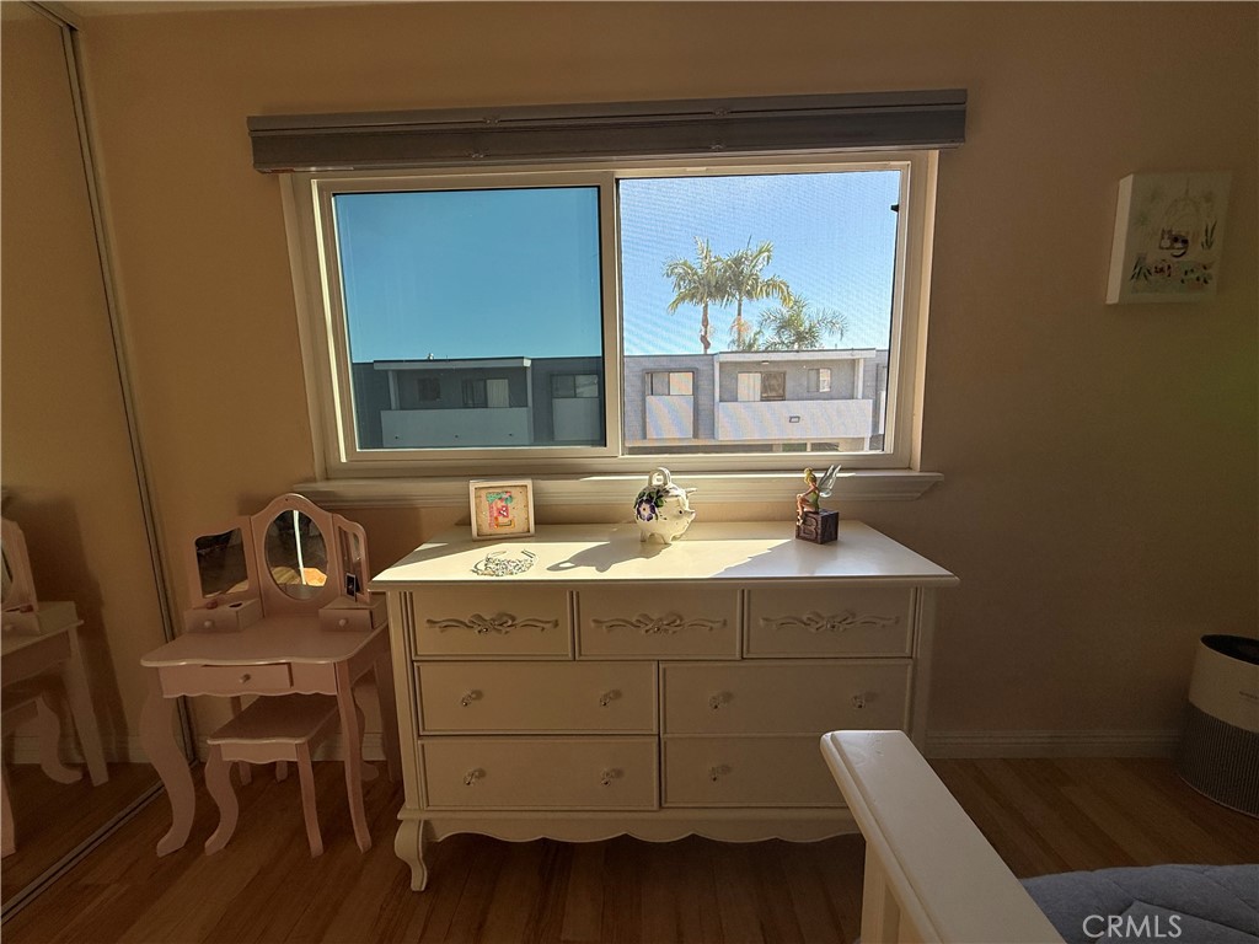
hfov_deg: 102.1
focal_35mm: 14
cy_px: 472
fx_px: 509
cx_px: 630
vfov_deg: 85.7
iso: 64
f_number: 2.2
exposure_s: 1/379
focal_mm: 2.22
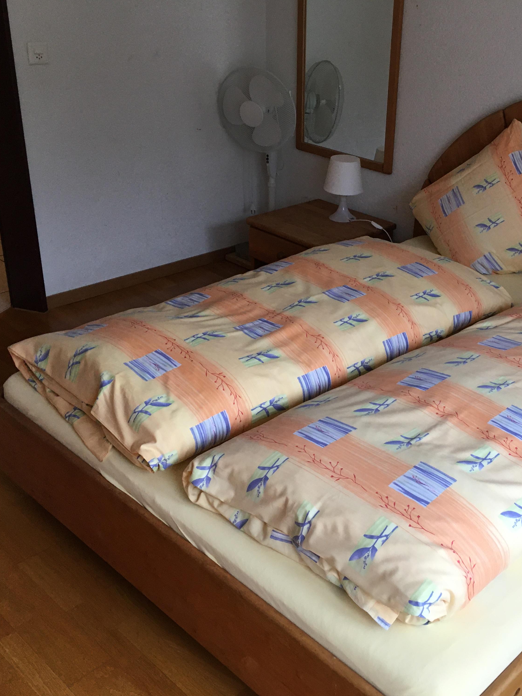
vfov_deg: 47.9
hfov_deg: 36.2
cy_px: 349
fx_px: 784
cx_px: 372
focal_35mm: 39
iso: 64
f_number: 2.2
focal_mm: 4.15
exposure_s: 1/33
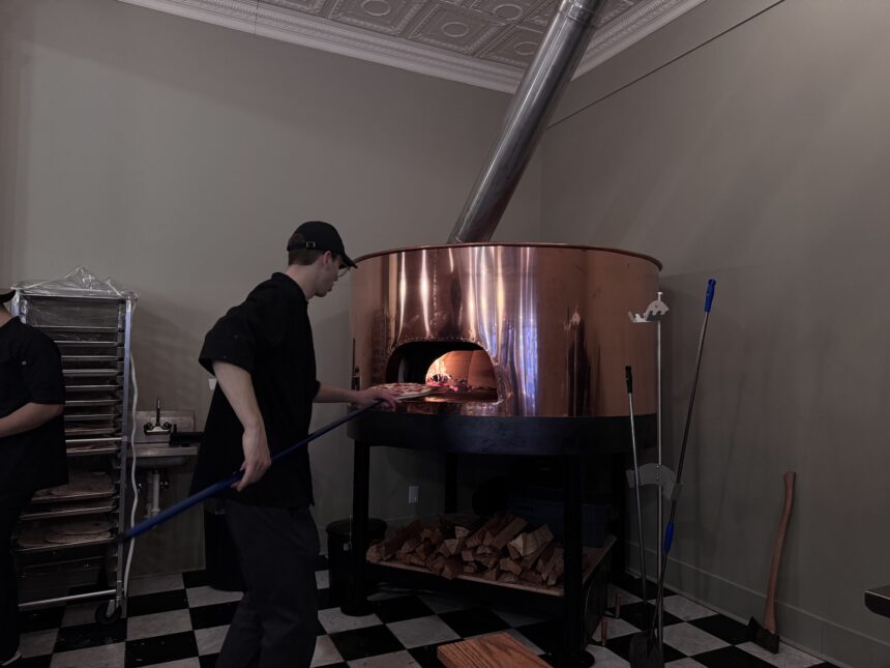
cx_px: 445
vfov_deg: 56.8
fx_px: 617
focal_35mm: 24
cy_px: 334
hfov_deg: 71.6
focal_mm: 6.76
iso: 320
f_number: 1.78
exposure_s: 1/60
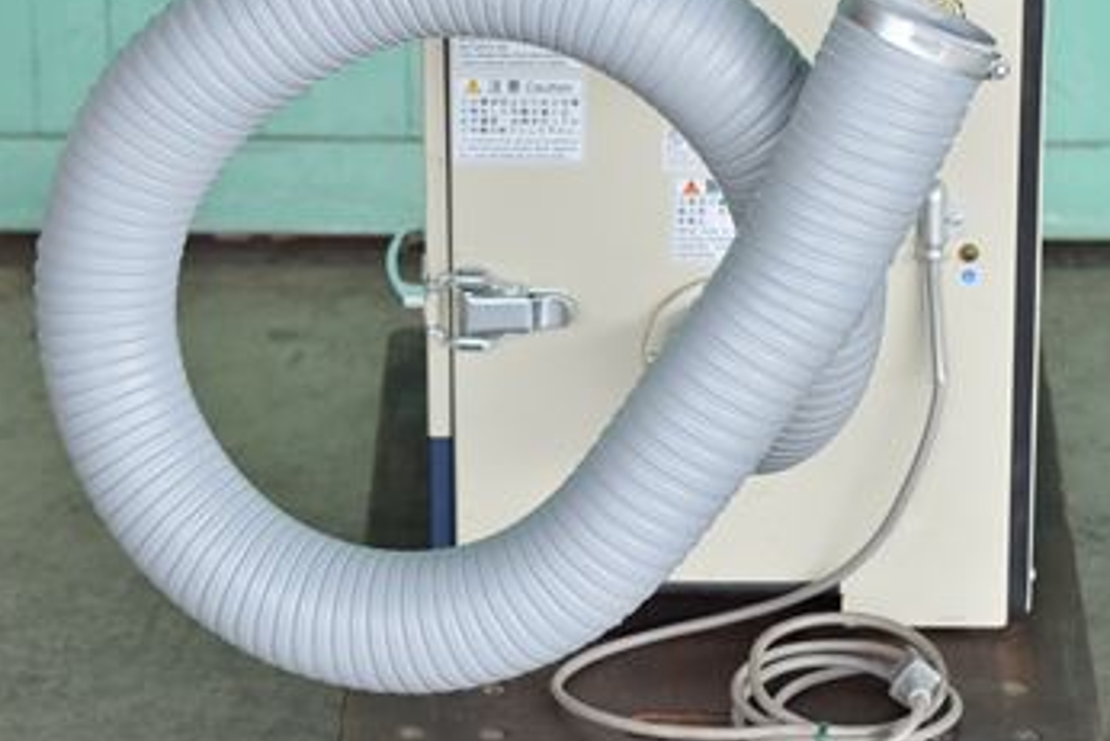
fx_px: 4812
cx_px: 664
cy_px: 308
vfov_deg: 8.8
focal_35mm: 156
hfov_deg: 13.2
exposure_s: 1/320
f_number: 6.3
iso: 1250
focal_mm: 72
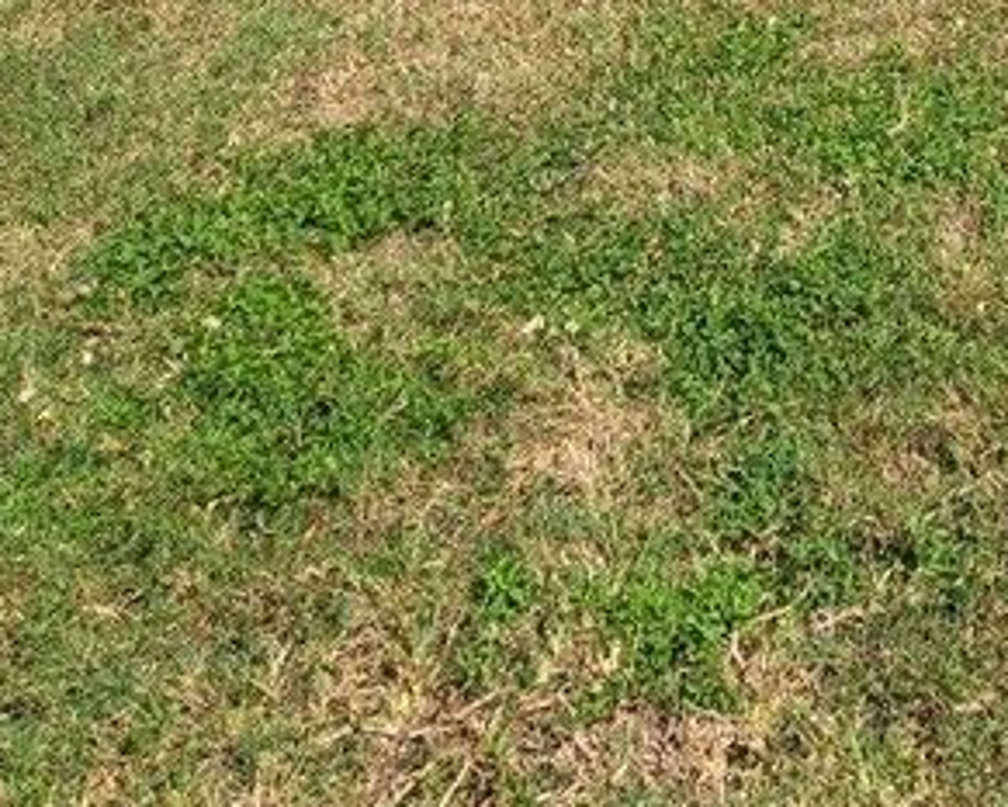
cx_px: 1098
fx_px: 1313
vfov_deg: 26.4
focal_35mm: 44
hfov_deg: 36.0
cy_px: -357
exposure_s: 1/2032
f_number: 2.2
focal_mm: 2.2
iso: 50
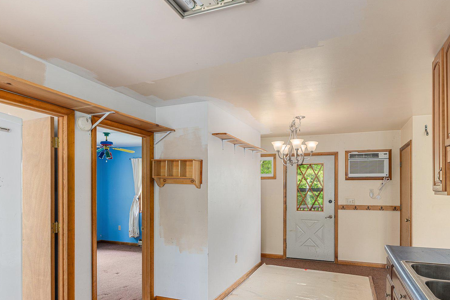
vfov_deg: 56.1
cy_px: 197
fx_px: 275
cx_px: 248
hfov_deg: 78.4
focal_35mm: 22
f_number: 7.1
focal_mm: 16
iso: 320
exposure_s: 1/8
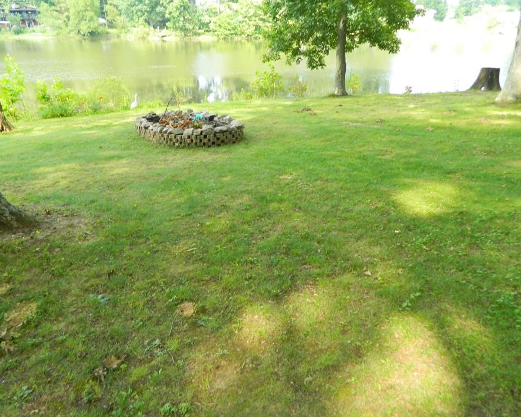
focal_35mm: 27
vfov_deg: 53.2
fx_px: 416
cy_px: 211
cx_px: 266
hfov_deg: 64.1
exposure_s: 1/80
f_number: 3.1
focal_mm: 4.5
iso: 80
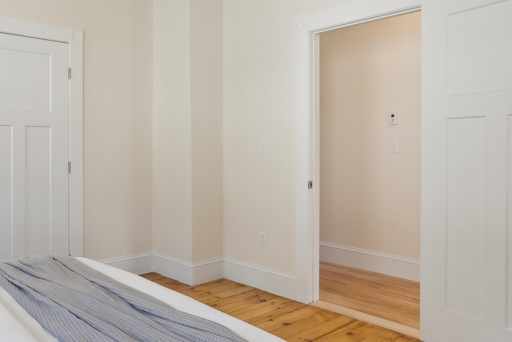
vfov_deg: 42.3
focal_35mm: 31
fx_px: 441
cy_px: 156
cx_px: 174
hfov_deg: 59.0
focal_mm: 16
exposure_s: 1/160
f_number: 7.1
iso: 800
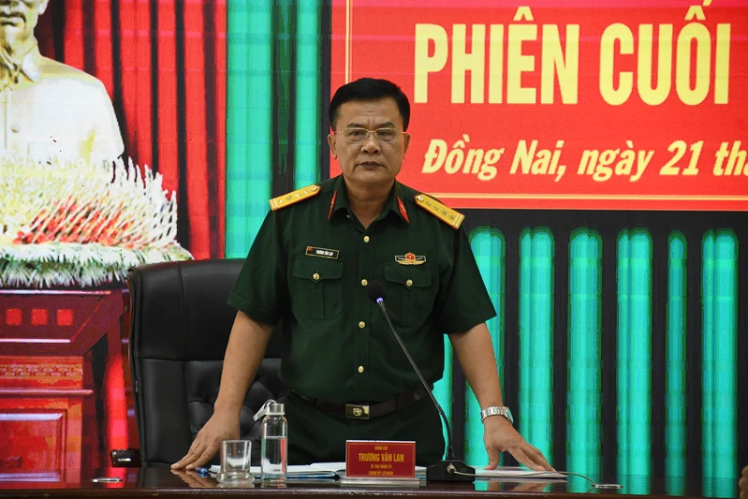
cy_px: 250
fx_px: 4364
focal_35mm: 210
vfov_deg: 6.5
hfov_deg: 9.8
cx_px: 374
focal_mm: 140
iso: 1600
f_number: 5.6
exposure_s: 1/160
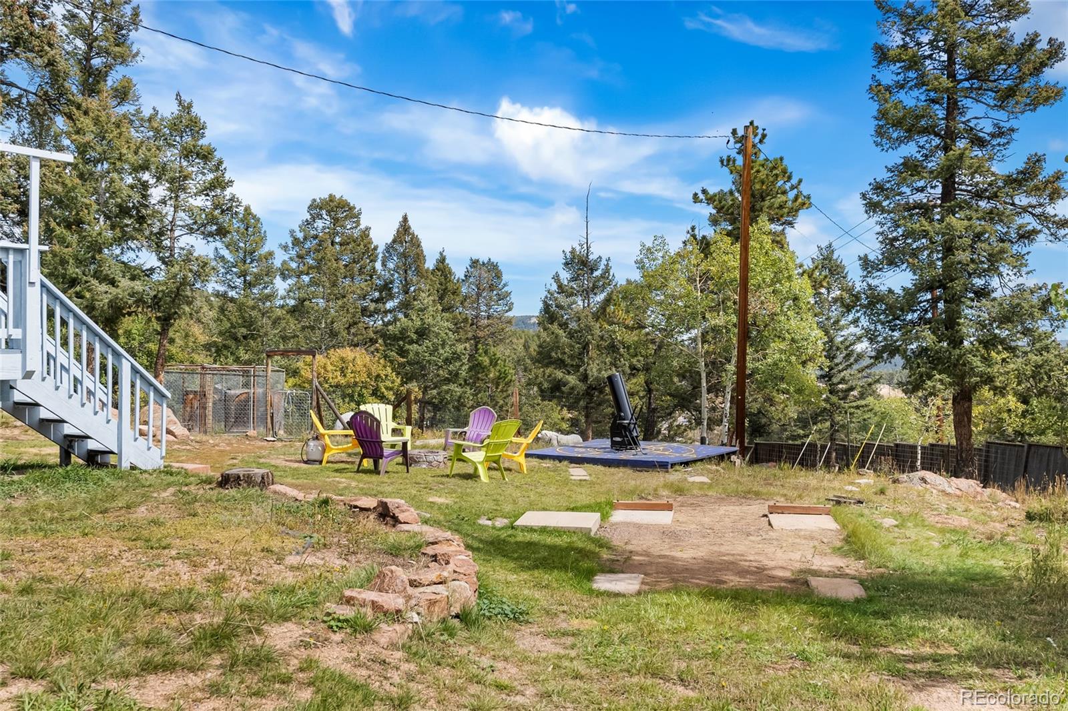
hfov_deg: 57.2
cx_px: 534
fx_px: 979
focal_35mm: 33
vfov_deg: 40.0
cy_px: 356
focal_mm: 22
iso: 200
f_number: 7.1
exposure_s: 1/1250
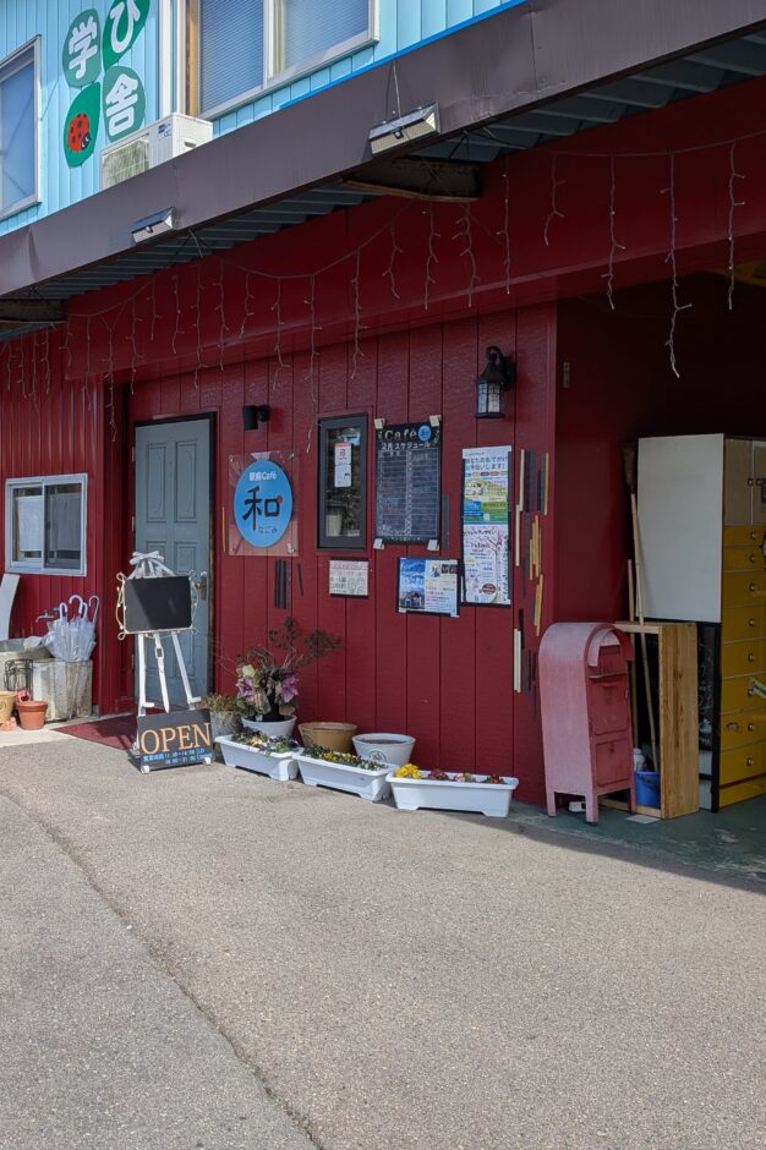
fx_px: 1086
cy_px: 569
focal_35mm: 34
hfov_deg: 37.6
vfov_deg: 55.8
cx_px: 166
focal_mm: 4.53
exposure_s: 1/1142
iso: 28
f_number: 1.7
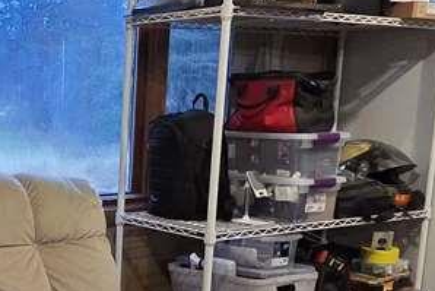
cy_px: 228
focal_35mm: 58
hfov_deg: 30.0
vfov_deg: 23.1
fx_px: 701
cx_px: -73
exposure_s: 1/60
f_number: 2.2
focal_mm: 2.2
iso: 1000
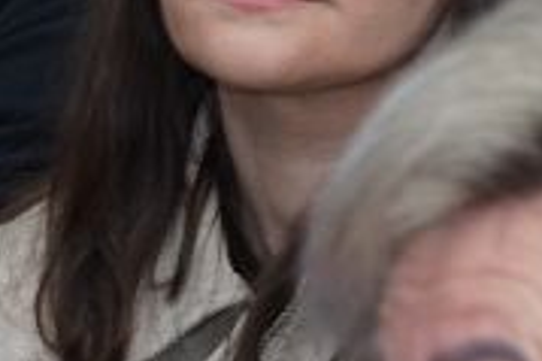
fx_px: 10484
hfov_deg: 2.9
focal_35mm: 697
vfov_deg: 2.0
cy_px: 284
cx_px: -415
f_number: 8
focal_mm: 96
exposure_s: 1/100
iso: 1250
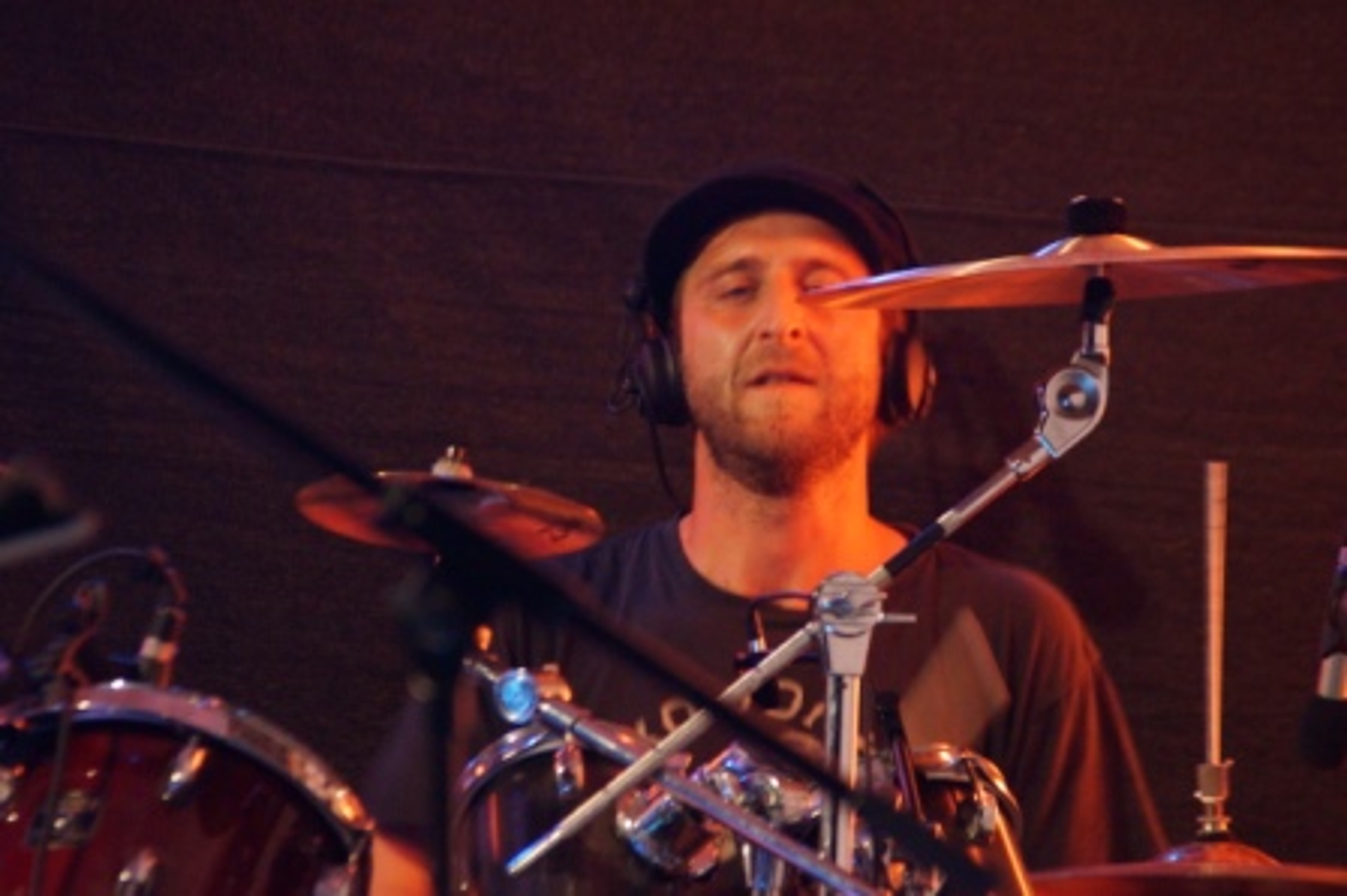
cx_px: 674
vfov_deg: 4.4
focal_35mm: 315
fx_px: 11777
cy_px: 448
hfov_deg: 6.5
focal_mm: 210
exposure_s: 1/25
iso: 3200
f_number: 6.3
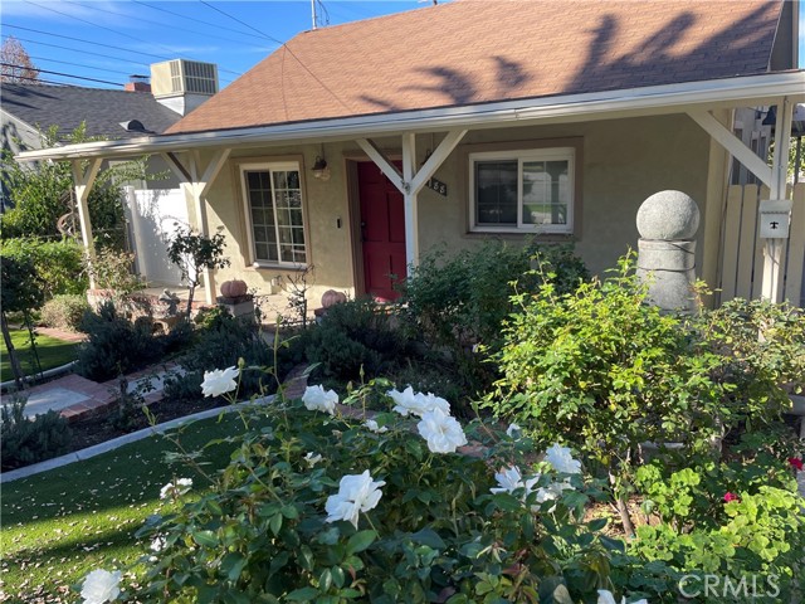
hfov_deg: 67.3
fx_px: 605
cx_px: 402
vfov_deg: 53.1
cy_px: 302
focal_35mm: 26
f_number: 1.6
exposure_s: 1/759
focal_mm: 4.2
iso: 32
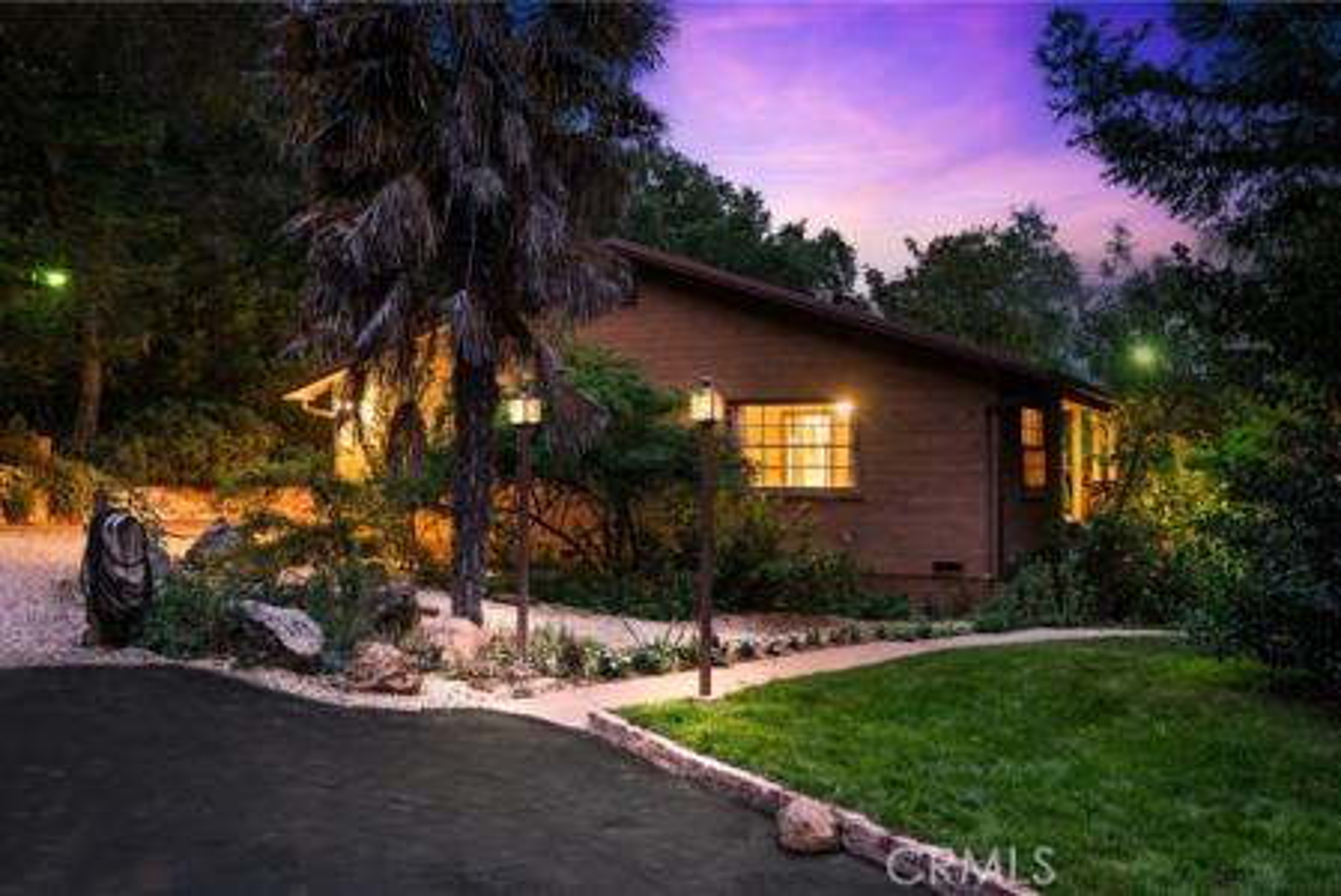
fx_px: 1267
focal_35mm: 34
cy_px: 448
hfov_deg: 55.8
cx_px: 670
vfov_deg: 38.9
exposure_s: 20
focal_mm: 34
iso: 400
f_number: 8
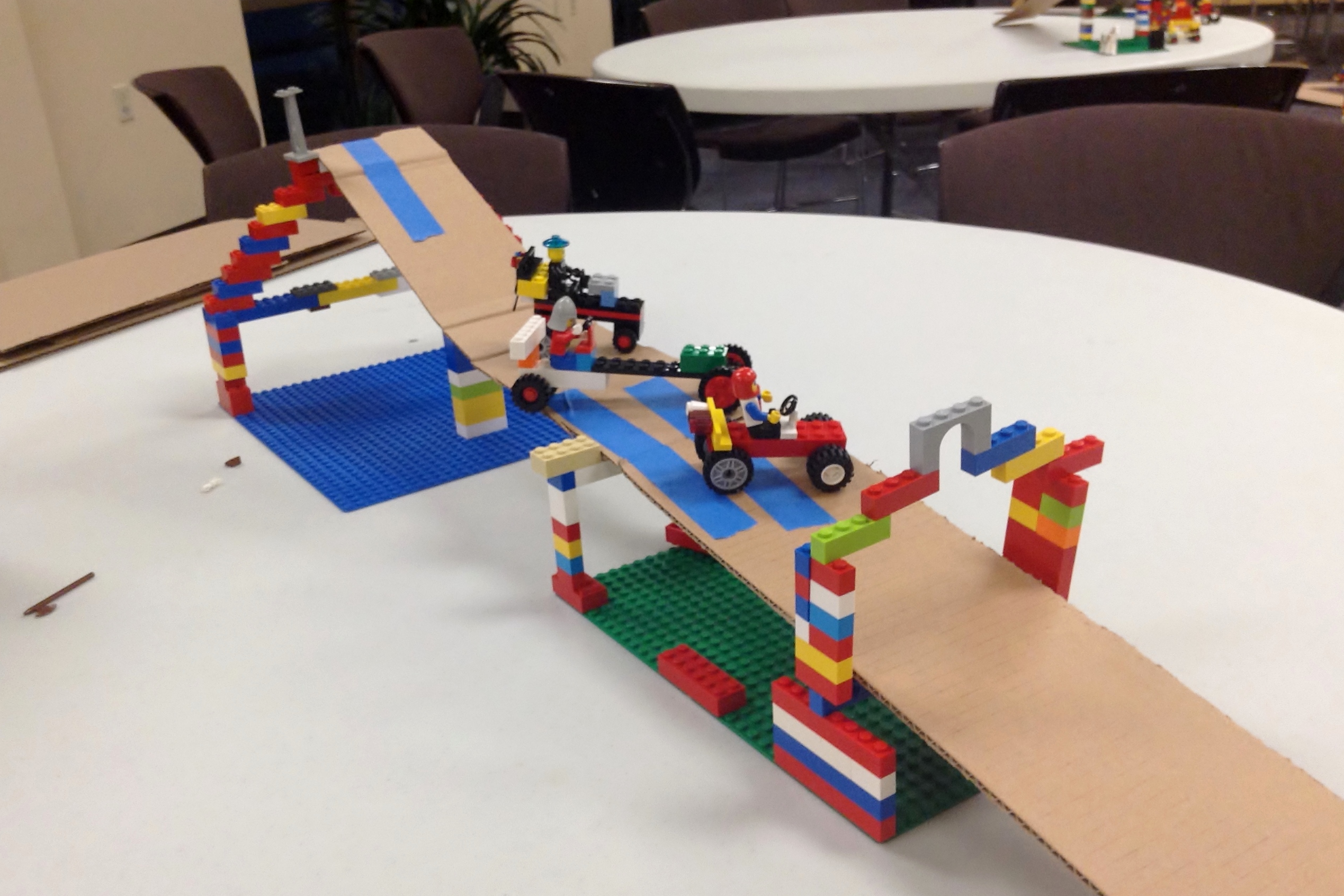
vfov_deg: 37.8
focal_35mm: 35
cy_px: 505
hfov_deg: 54.4
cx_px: 666
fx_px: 1307
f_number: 2.4
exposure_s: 1/24
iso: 64
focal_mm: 3.3
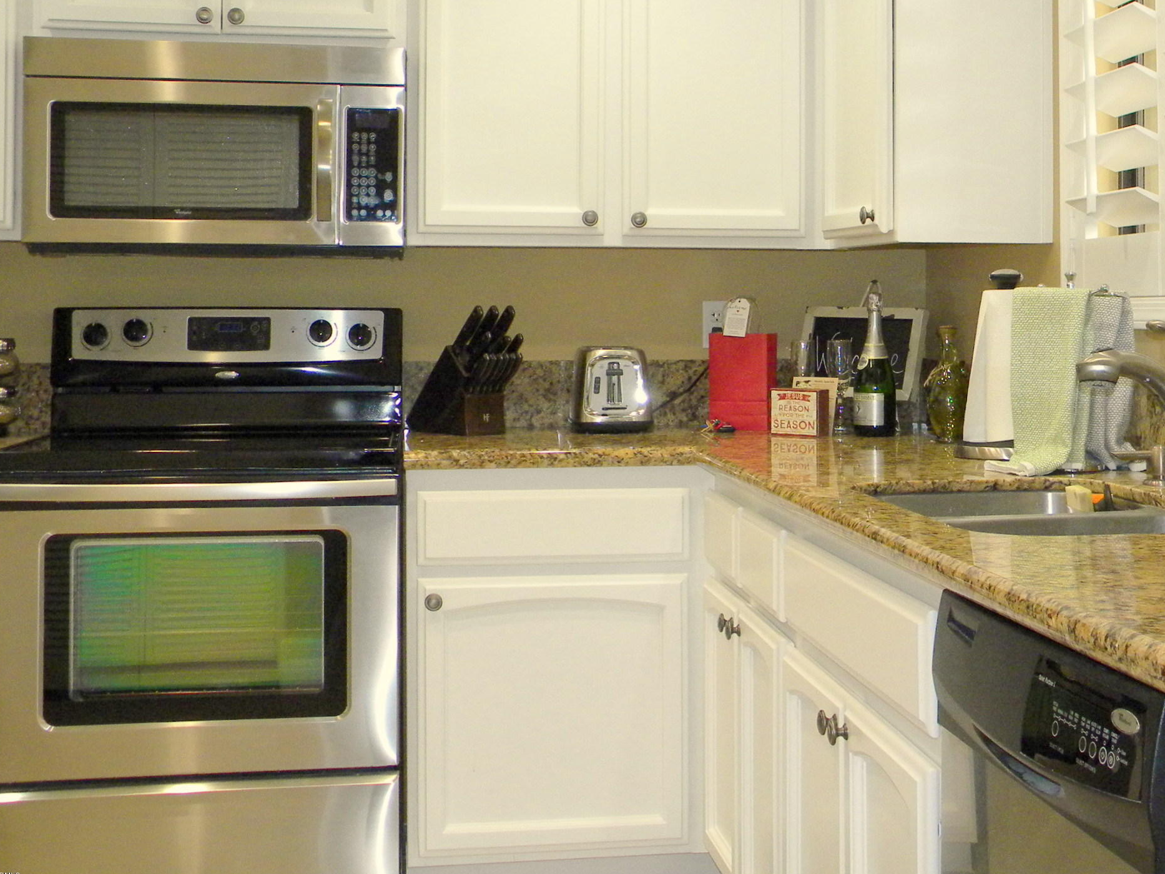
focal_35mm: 50
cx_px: 780
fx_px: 1683
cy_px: 307
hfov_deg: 37.7
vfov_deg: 29.0
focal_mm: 6.4
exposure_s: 1/59.3
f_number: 3.7
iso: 372
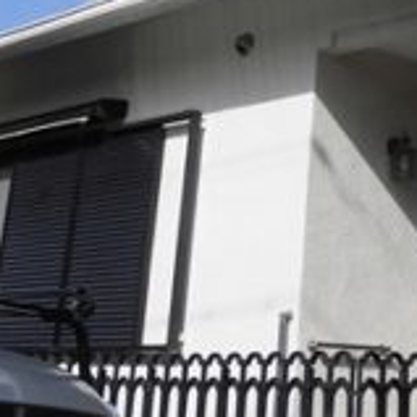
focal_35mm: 80
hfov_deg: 20.0
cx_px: 527
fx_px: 1090
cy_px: -55
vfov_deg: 20.5
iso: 100
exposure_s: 1/250
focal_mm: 4.3
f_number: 7.8
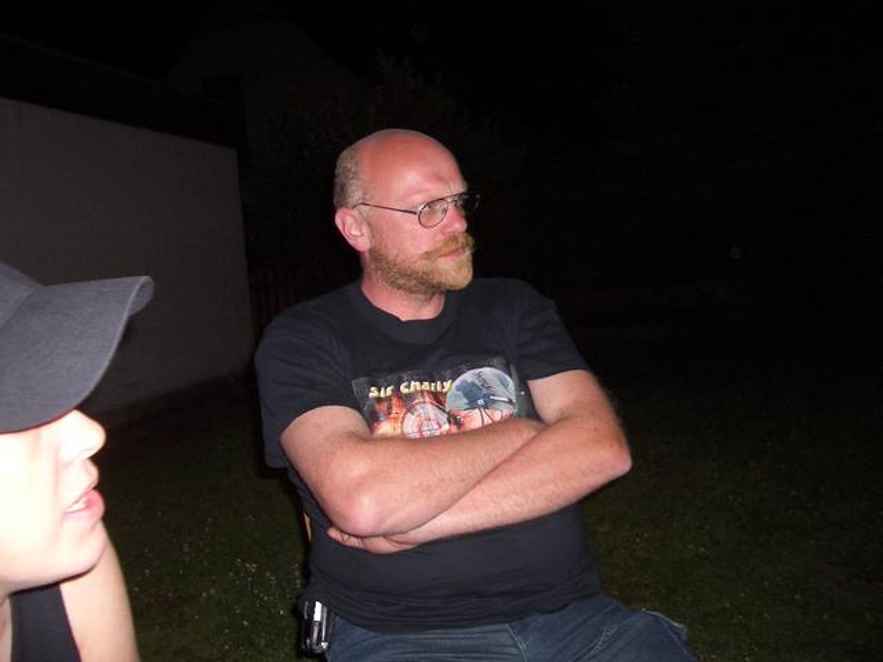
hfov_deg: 52.6
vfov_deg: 40.7
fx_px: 893
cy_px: 331
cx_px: 442
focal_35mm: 35
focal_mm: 5.8
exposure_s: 1/40
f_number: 2.6
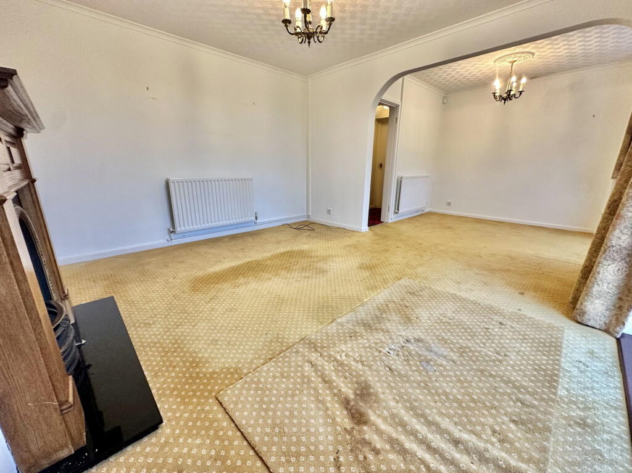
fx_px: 255
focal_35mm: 14
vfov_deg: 85.6
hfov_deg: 102.1
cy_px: 236
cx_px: 316
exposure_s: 1/100
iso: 250
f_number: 2.2
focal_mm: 2.22
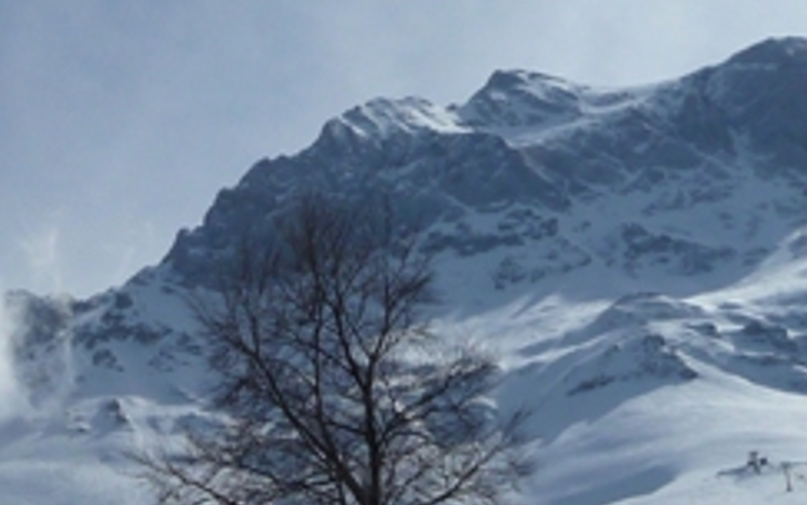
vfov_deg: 13.4
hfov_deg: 20.5
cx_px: -51
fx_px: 2134
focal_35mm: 97
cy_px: 449
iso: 100
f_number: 8
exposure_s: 1/800
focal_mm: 4.7
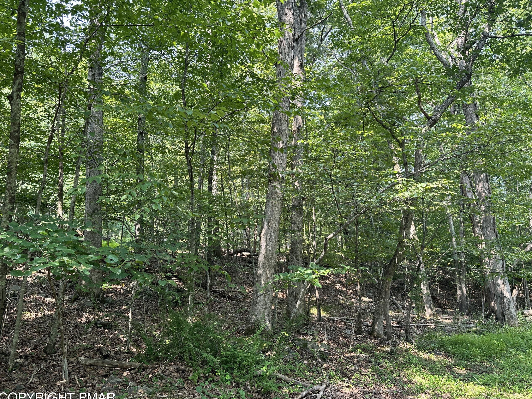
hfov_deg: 63.4
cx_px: 265
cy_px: 186
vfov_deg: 49.7
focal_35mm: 28
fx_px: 430
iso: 80
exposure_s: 1/242
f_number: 1.78
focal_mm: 6.86
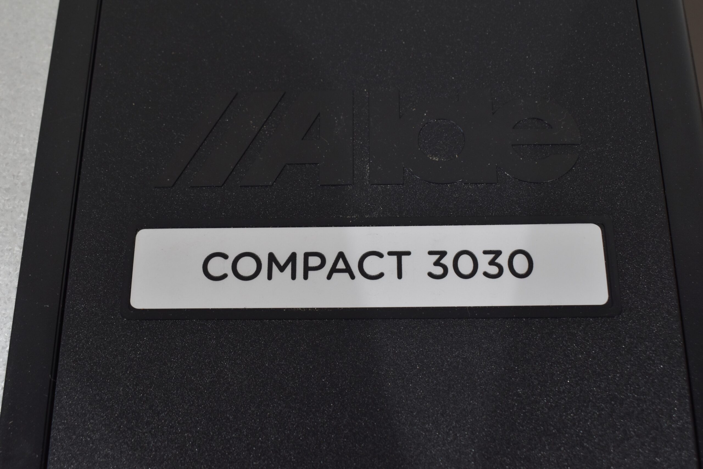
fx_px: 820
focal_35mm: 42
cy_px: 234
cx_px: 352
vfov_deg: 31.9
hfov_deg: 46.4
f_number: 8
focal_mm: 28
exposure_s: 1/60
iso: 400
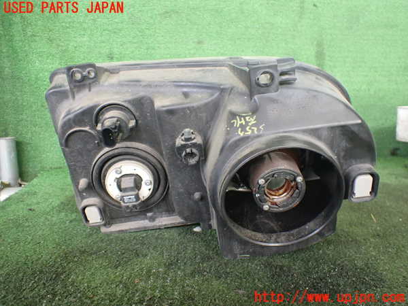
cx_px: 204
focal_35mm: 30
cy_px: 153
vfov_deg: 46.8
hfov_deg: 60.0
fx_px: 354
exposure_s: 1/80
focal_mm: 5.4
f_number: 2.3
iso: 800
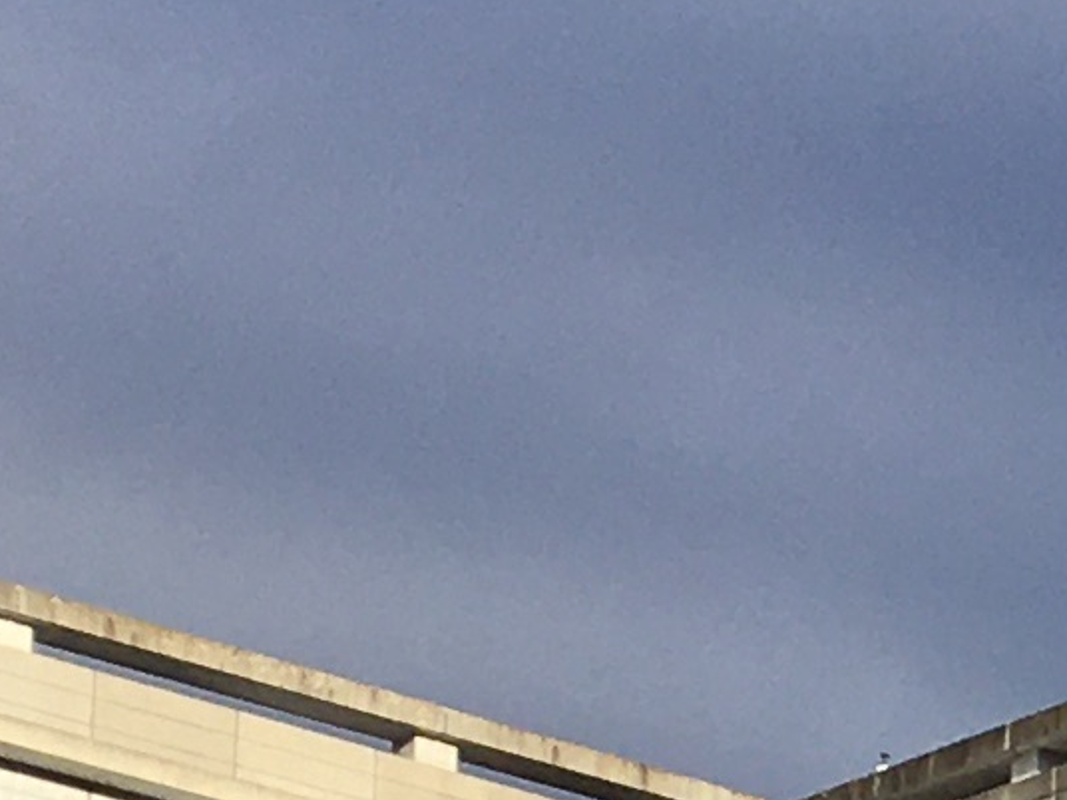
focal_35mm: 218
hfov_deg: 8.2
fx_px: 6720
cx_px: 2725
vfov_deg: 6.4
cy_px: 2127
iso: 25
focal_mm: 4.15
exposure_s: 1/1326
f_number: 2.2
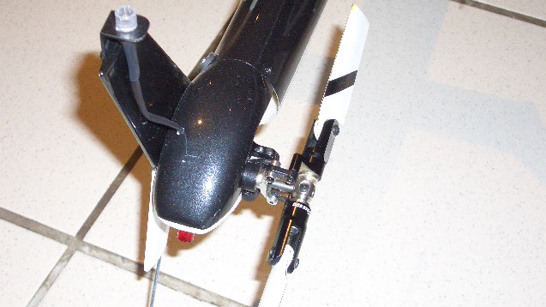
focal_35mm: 115
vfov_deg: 10.5
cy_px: 135
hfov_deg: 18.6
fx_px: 1665
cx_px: 273
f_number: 4.8
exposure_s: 1/60
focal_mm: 17.4
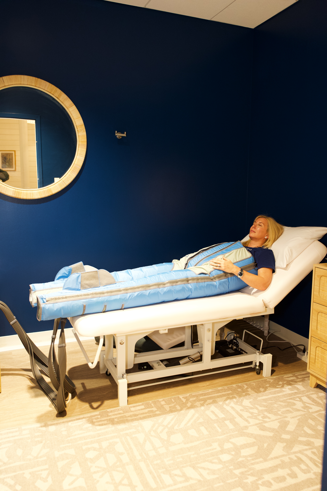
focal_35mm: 29
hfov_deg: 45.0
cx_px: 164
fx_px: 395
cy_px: 246
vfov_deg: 63.7
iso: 1600
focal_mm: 29
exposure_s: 1/160
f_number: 3.2
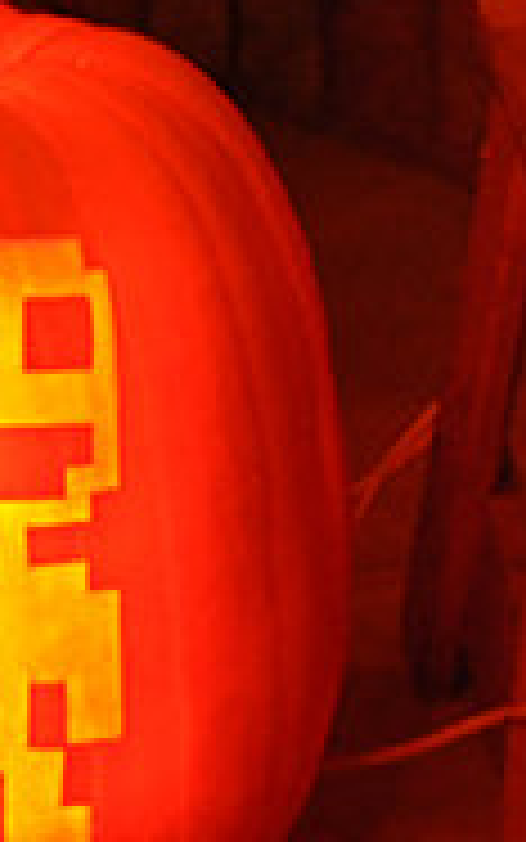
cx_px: -144
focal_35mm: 217
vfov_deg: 9.6
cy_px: 140
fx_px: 4973
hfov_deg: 6.0
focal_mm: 26
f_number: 4
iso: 1600
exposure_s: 1/4
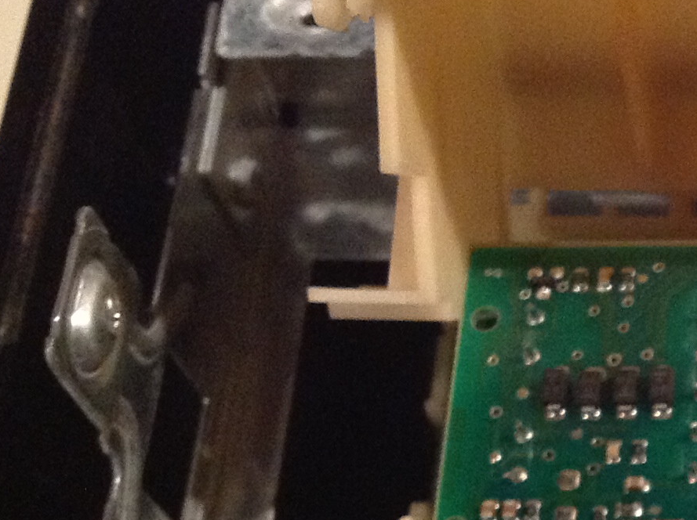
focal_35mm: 102
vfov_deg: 14.3
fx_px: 2051
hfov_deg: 18.1
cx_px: 883
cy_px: 480
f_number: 2.4
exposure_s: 1/15
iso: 500
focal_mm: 4.28
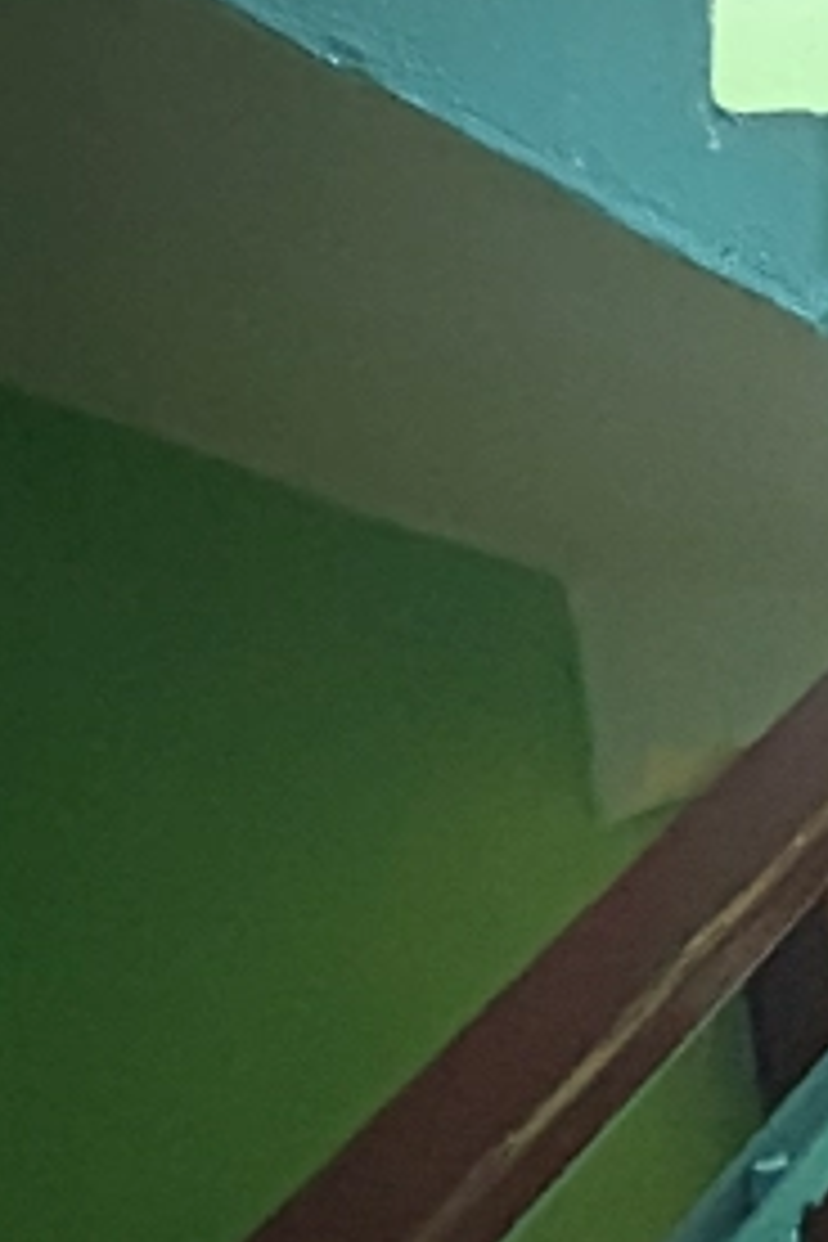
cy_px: 598
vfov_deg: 35.0
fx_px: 1966
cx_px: 1800
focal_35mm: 57
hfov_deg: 16.2
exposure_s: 1/15
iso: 2500
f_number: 2.2
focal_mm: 2.22
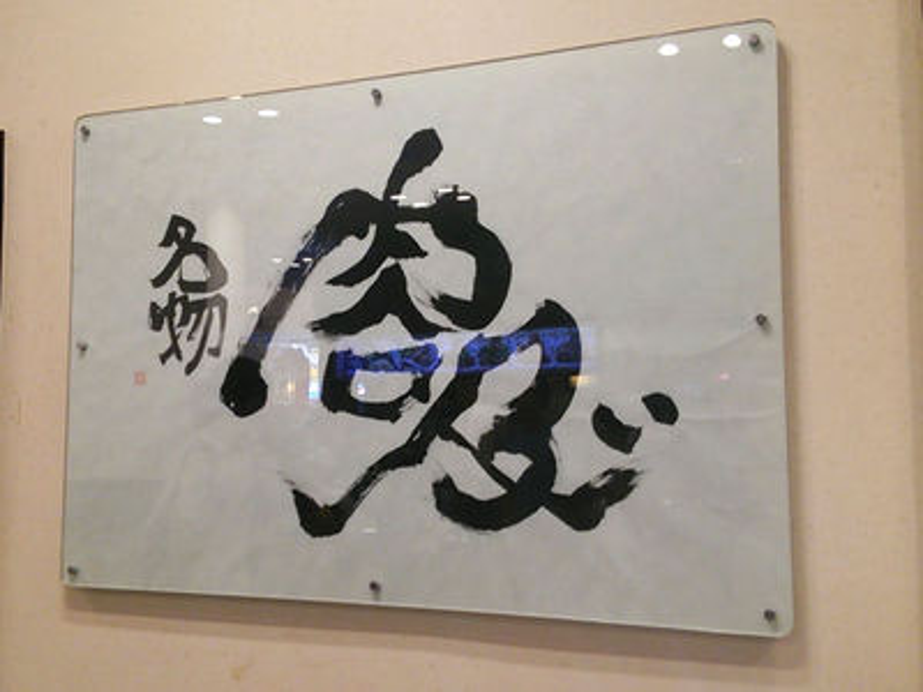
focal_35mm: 30
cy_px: 346
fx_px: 800
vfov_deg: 46.8
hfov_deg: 60.0
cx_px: 462
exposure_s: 1/59
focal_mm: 4.06
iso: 64
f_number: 1.94
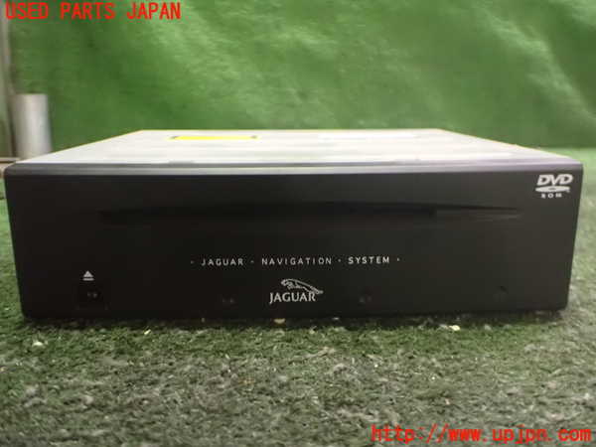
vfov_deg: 46.8
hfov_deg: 60.0
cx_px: 298
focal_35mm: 30
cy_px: 224
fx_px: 517
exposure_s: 1/25
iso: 1600
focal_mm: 5.4
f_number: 2.3
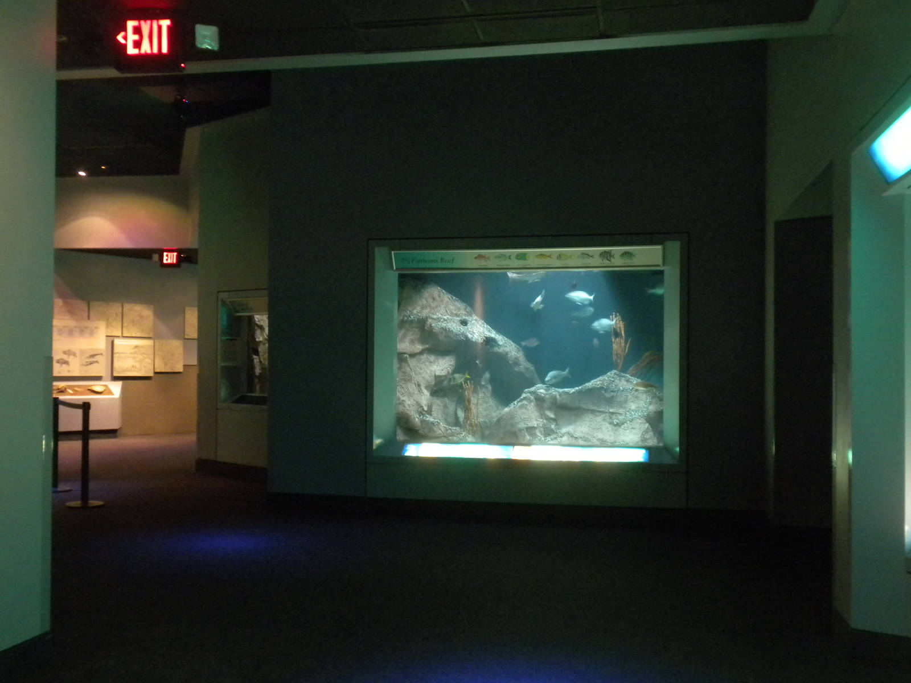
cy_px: 342
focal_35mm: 37
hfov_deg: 50.1
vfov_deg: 38.7
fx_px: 974
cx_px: 456
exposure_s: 1/3.3
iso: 400
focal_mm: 6.6
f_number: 3.5
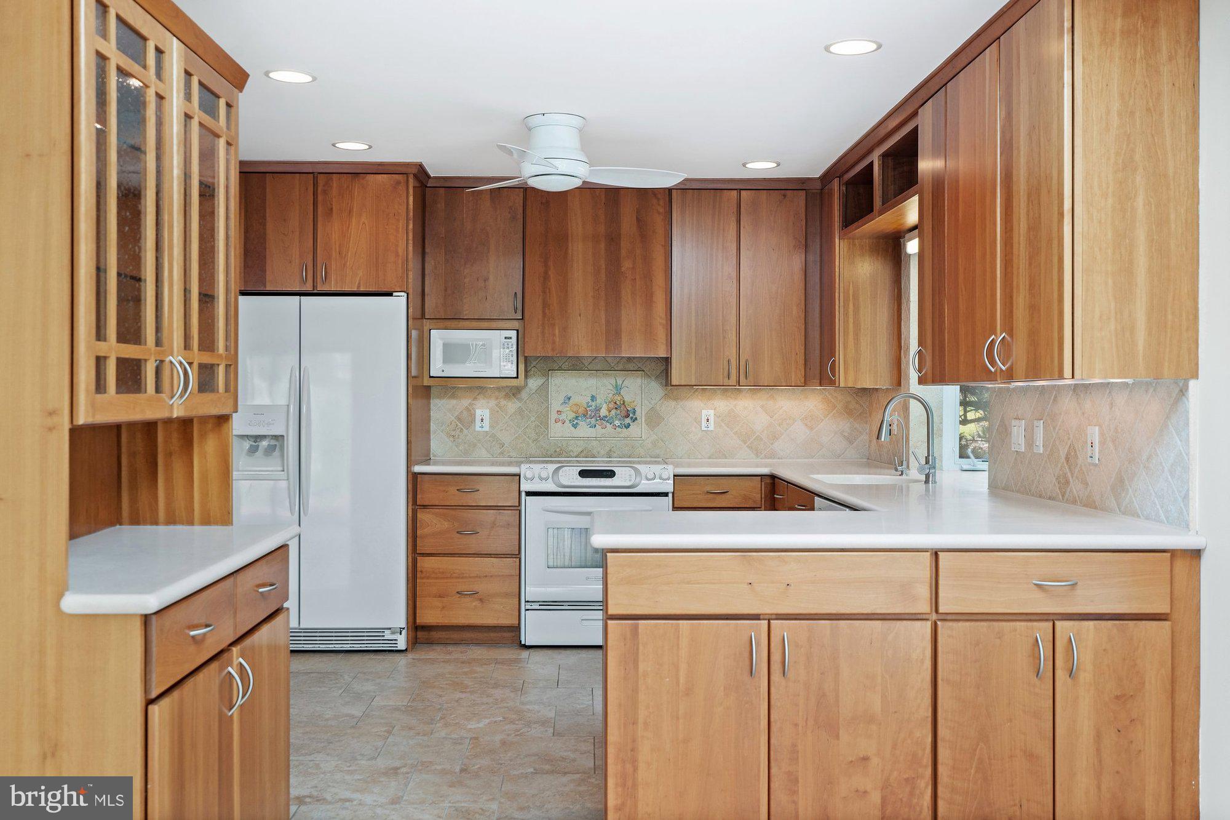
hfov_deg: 54.4
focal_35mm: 35
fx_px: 1196
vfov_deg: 37.8
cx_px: 615
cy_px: 410
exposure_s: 1/13
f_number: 8
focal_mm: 35
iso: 500
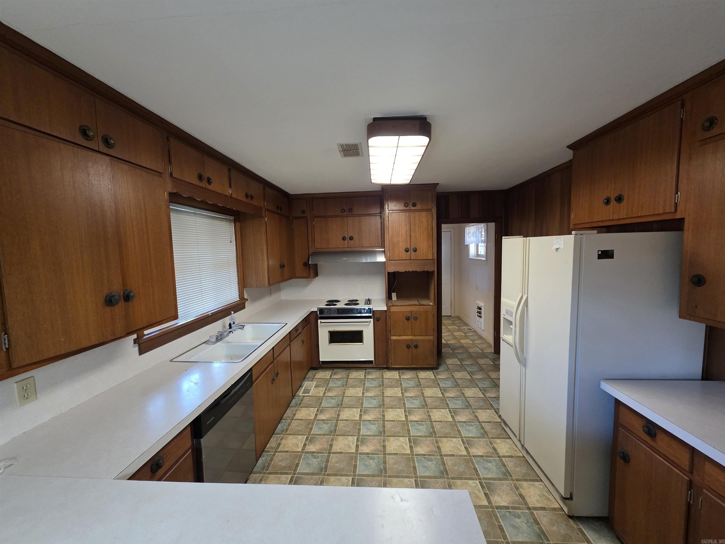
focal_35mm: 13
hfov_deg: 106.2
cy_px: 272
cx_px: 362
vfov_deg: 89.9
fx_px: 272
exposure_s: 1/60
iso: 400
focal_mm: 2.2
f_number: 1.9
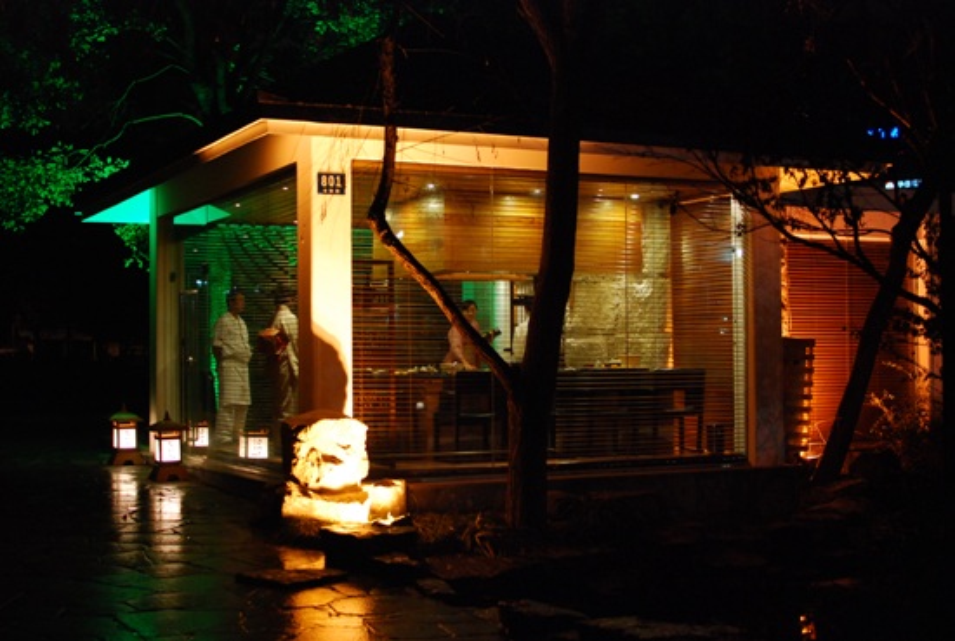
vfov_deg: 25.9
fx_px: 1395
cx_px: 478
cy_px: 320
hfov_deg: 37.8
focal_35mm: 52
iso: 1000
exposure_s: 1/50
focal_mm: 35
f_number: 2.2
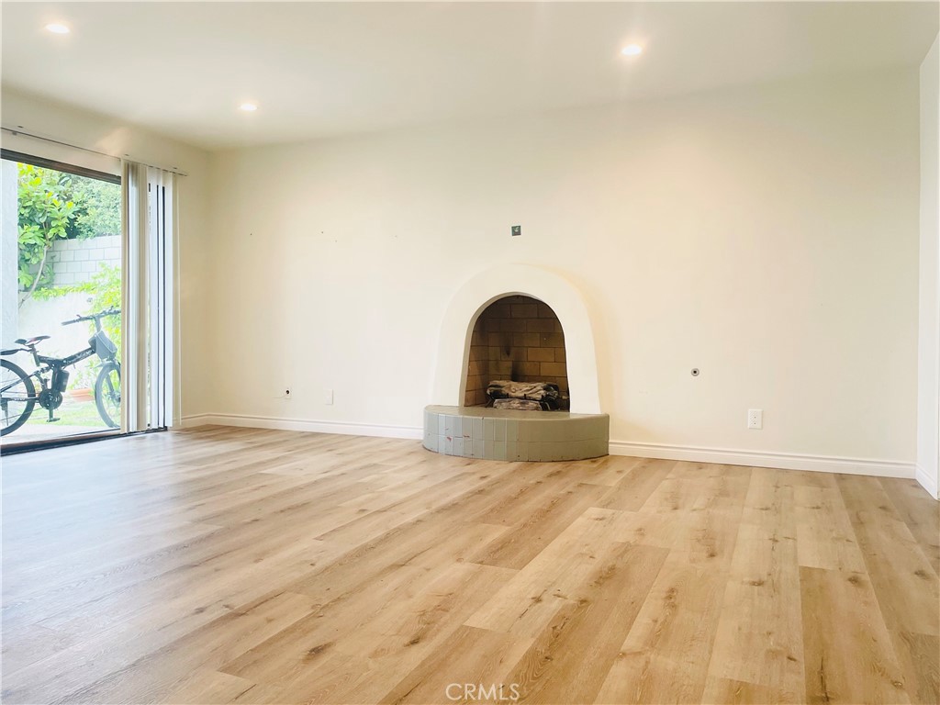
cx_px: 470
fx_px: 706
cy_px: 352
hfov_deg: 67.3
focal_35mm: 26
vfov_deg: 53.1
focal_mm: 4.2
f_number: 1.6
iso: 100
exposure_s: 1/120
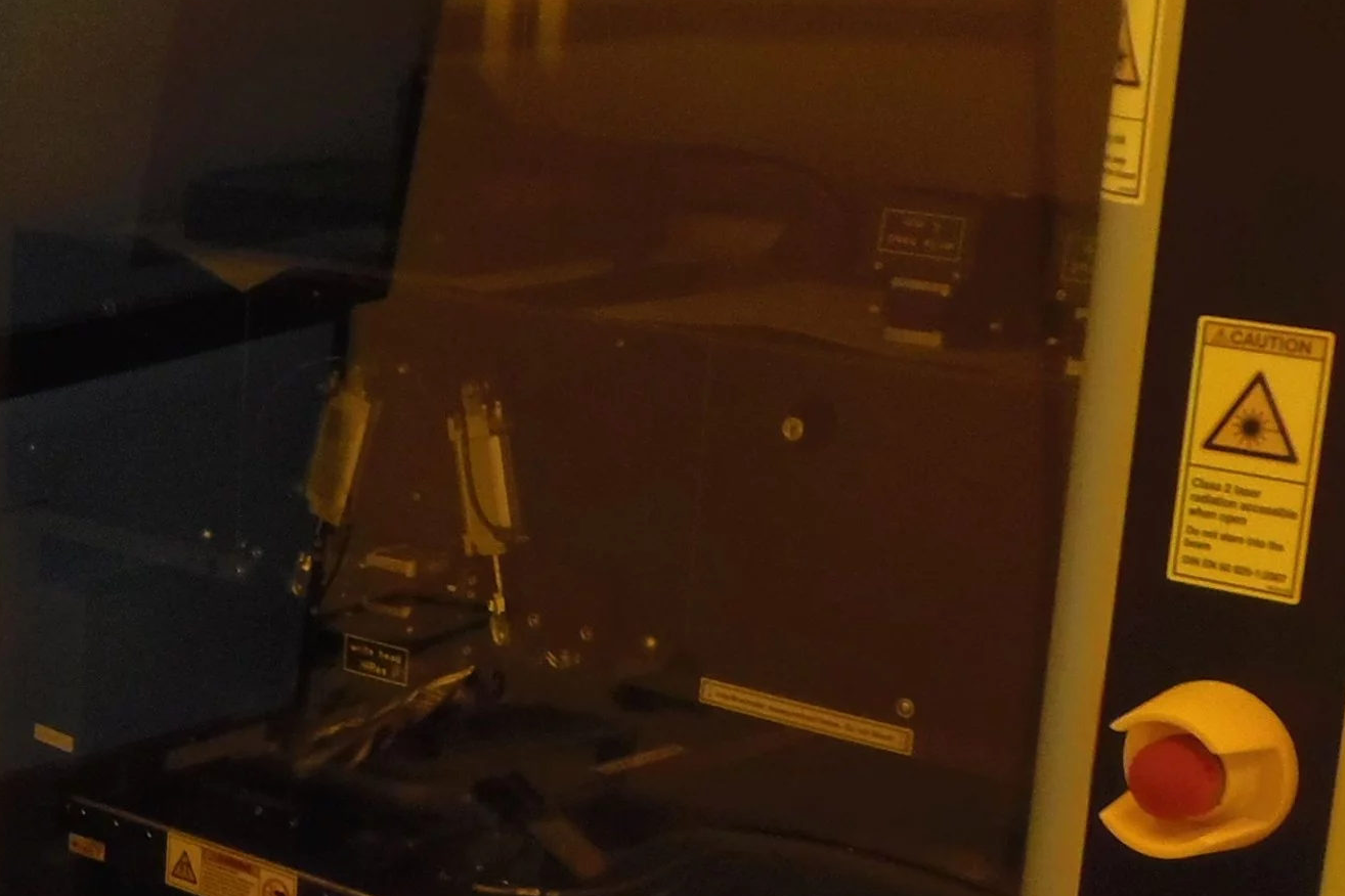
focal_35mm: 79
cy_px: 599
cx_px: -388
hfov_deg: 22.9
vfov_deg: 17.2
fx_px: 2951
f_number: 3
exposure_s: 1/30
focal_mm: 4.8
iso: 250
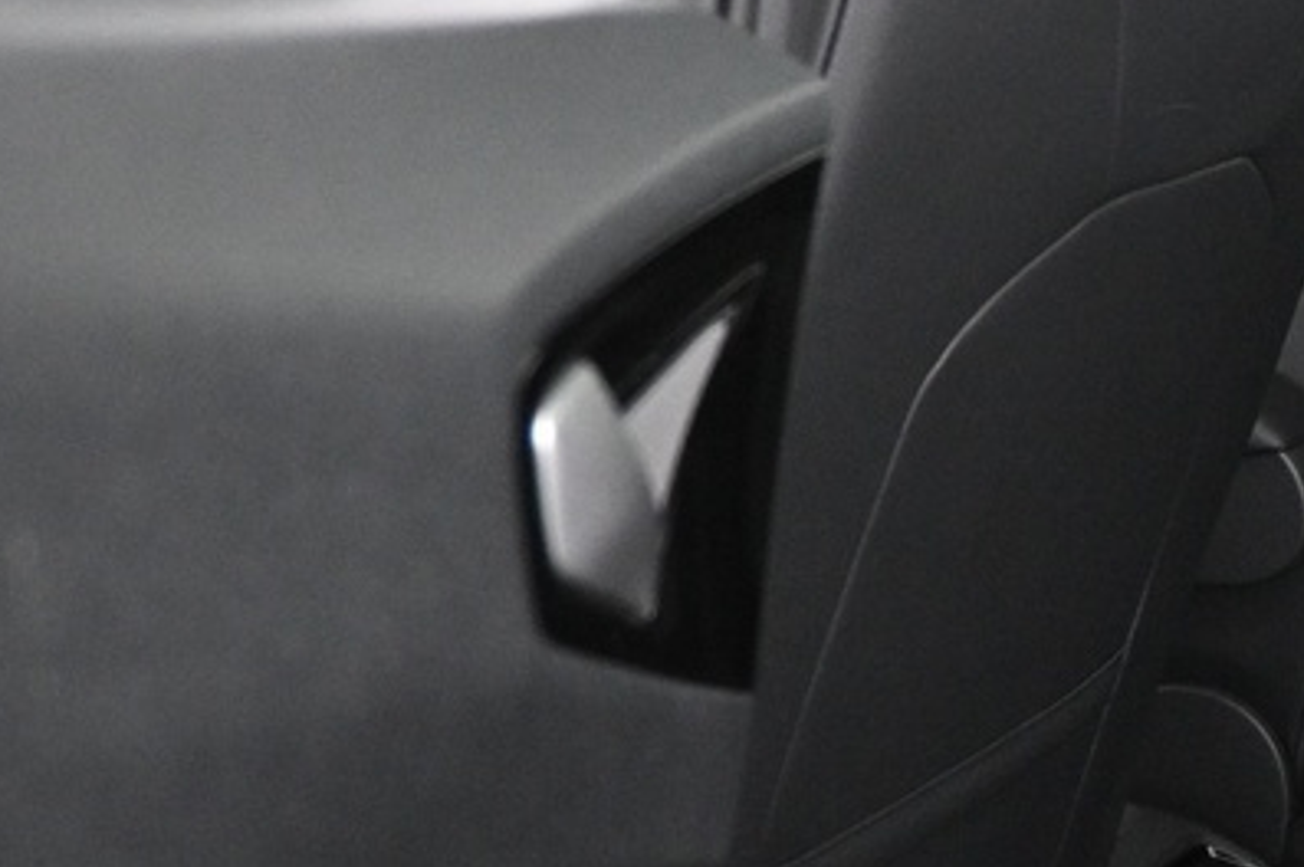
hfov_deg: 17.6
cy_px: 394
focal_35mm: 98
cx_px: 2220
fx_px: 3547
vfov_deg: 13.9
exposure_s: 1/20
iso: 1600
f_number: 3.5
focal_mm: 16
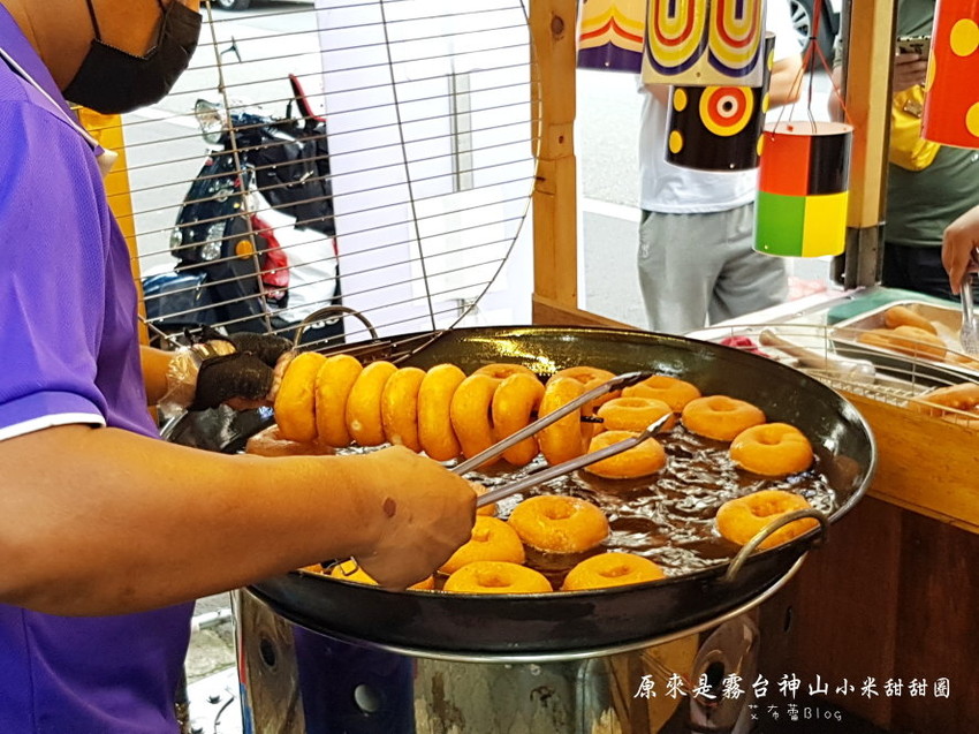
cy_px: 367
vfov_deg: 53.0
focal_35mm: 26
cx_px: 490
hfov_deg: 67.3
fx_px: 735
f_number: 1.7
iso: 100
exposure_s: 1/60
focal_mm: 4.3
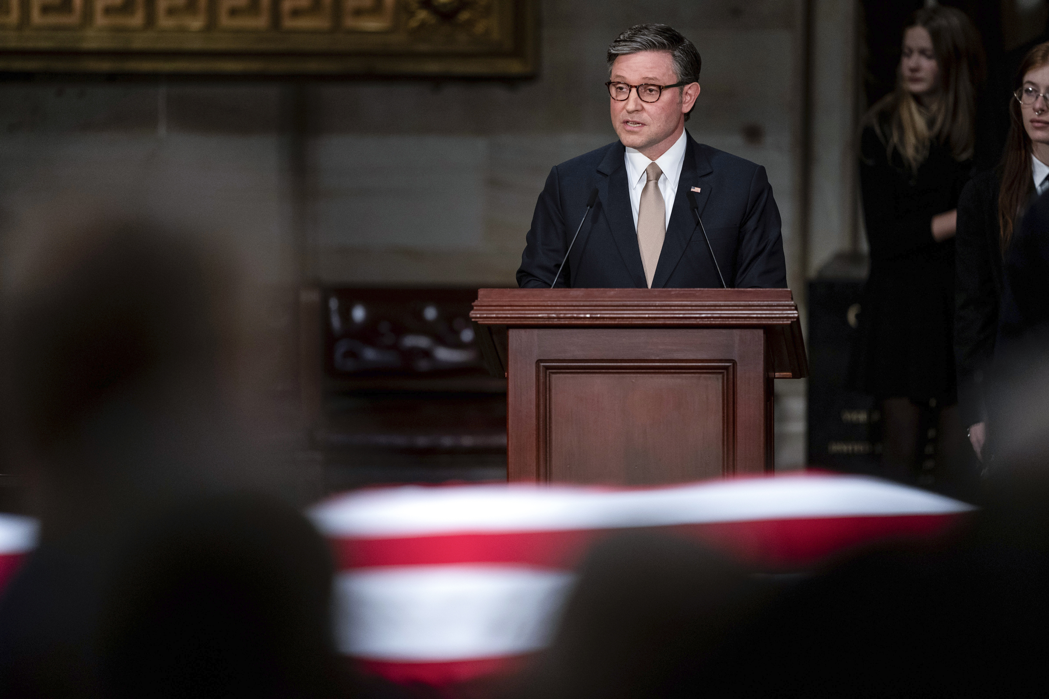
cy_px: 350
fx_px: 8741
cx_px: 524
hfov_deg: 6.9
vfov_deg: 4.6
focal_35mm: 300
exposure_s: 1/500
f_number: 2.8
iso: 3200
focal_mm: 300
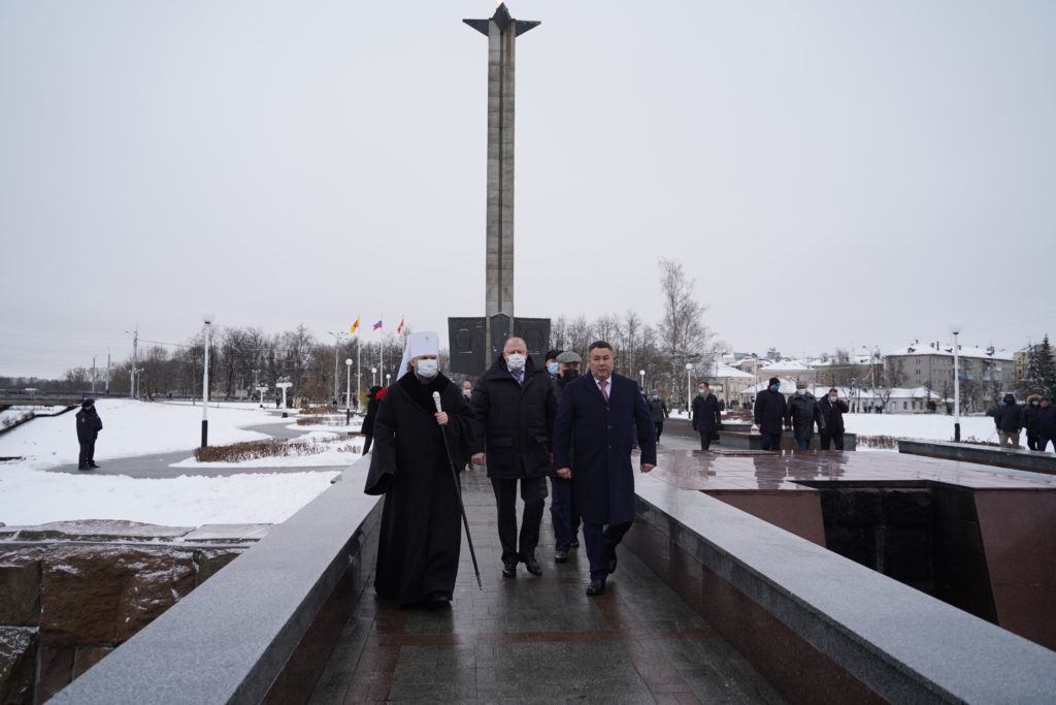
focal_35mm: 28
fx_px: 821
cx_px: 528
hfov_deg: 65.5
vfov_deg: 46.4
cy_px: 352
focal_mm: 28
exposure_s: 1/1000
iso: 400
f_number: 3.2
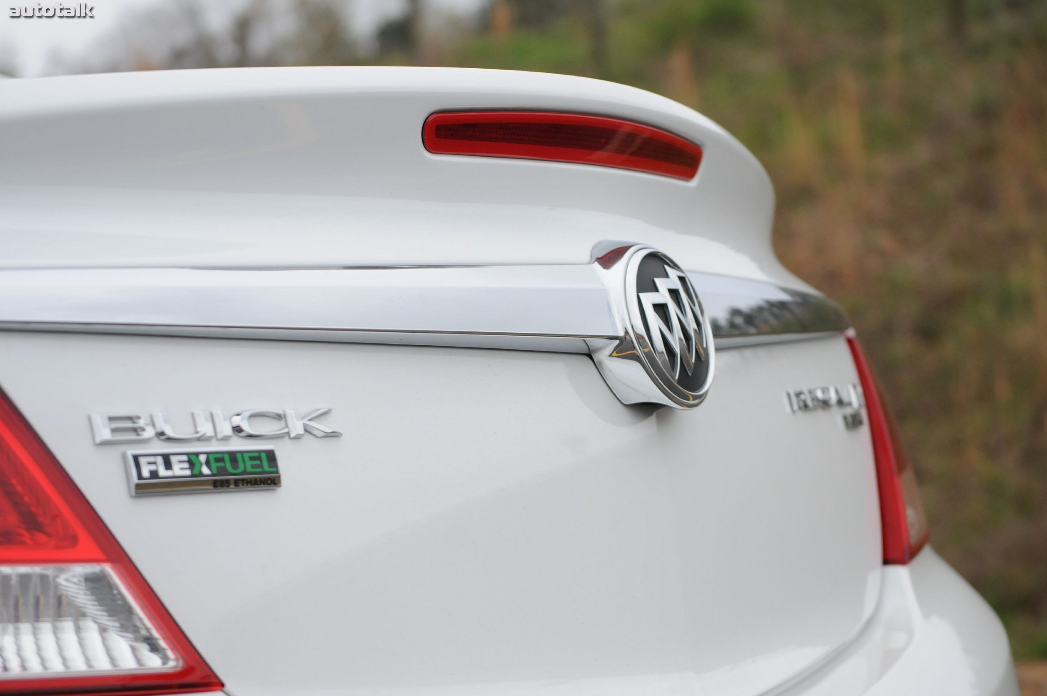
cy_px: 348
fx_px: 2615
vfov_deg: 15.2
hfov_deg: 22.6
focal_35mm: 90
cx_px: 524
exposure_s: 1/1250
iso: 800
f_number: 5.6
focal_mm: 60
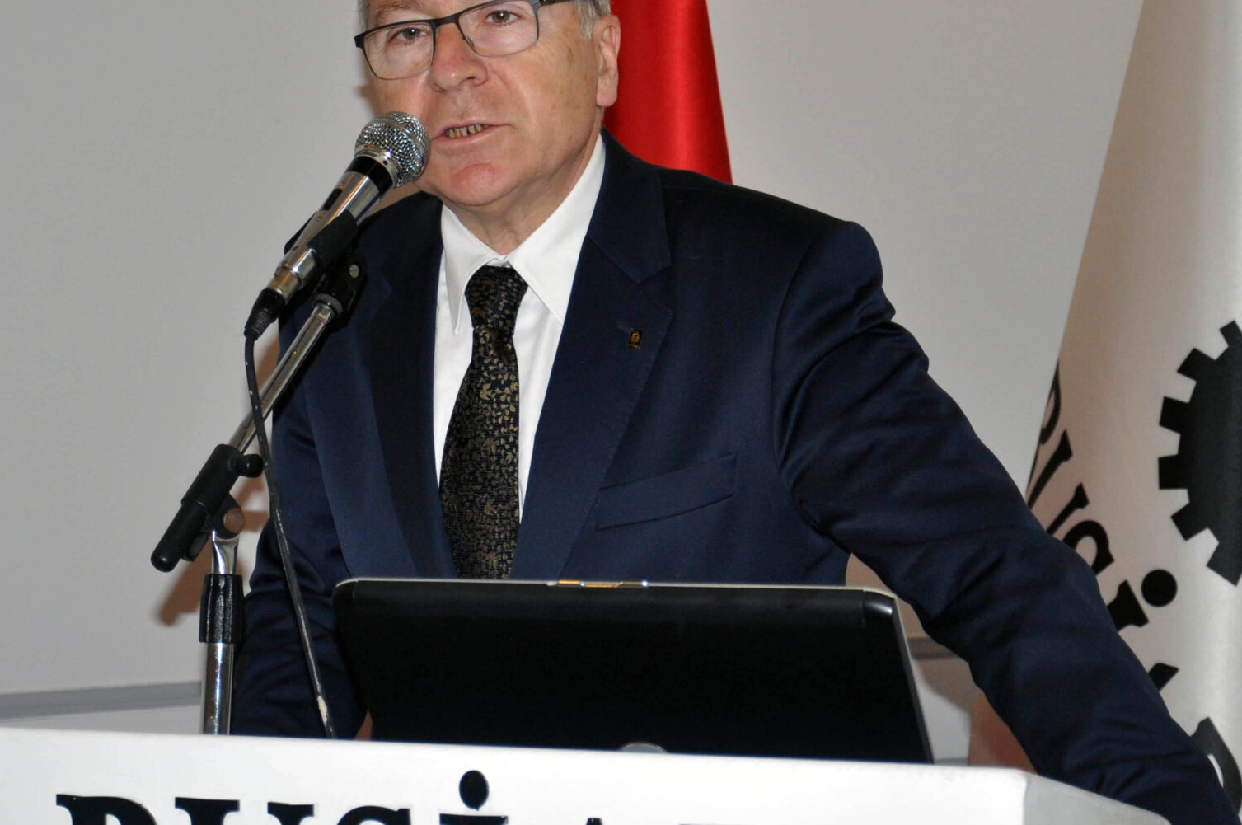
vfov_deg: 12.8
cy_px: 453
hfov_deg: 19.1
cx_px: 555
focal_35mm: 107
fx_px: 3687
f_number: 4.8
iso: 500
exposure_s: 1/60
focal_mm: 42
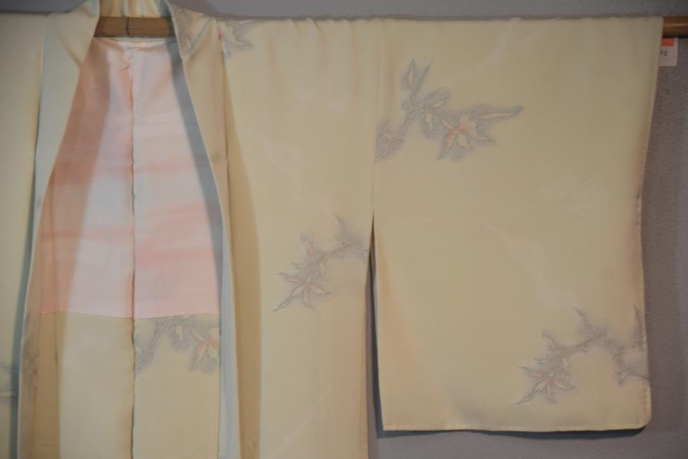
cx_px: 344
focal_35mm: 158
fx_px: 3010
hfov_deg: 13.0
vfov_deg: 8.7
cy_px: 230
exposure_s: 1/80
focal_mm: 105
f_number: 5.6
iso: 400
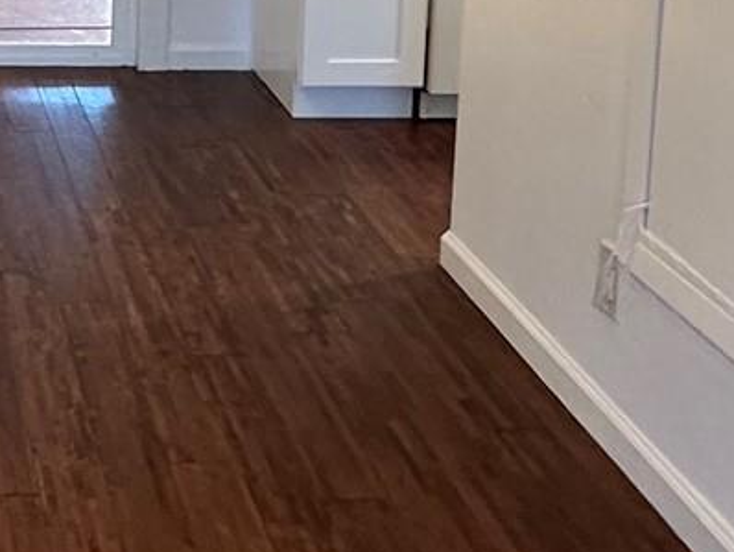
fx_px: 1528
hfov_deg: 25.1
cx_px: -74
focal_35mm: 72
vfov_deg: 19.0
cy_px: -161
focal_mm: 2.22
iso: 250
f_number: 2.2
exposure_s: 1/120
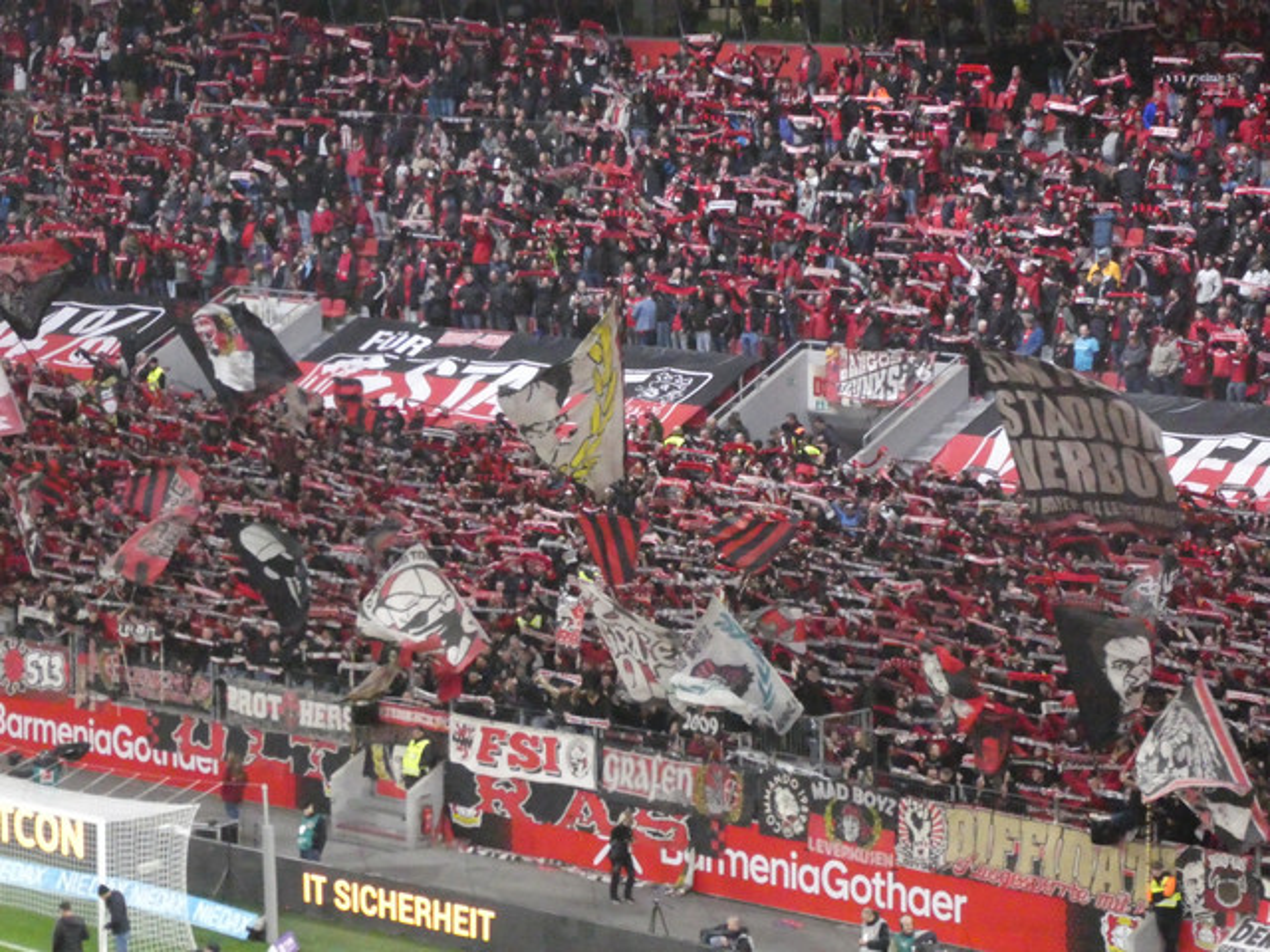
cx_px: 635
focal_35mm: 135
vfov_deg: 11.0
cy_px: 476
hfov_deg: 14.6
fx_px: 4953
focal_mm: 24.2
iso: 3200
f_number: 5.3
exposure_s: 1/100
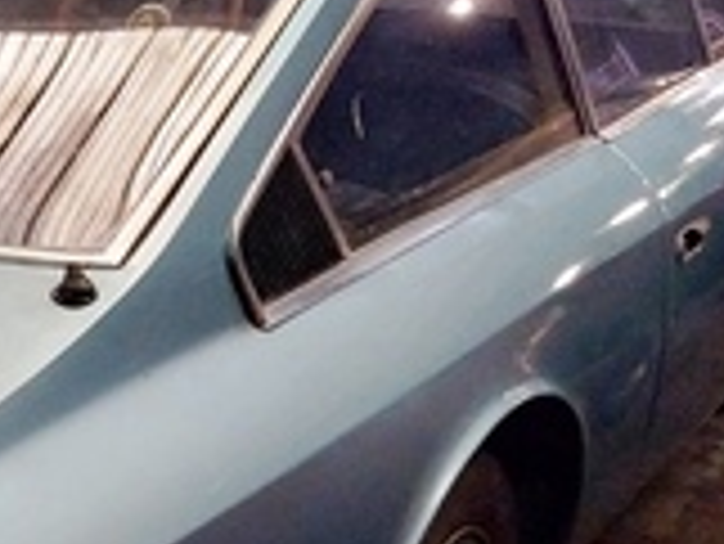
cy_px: 611
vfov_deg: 16.6
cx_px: -205
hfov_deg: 20.8
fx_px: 1800
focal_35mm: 86
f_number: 1.8
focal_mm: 4
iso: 320
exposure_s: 1/33
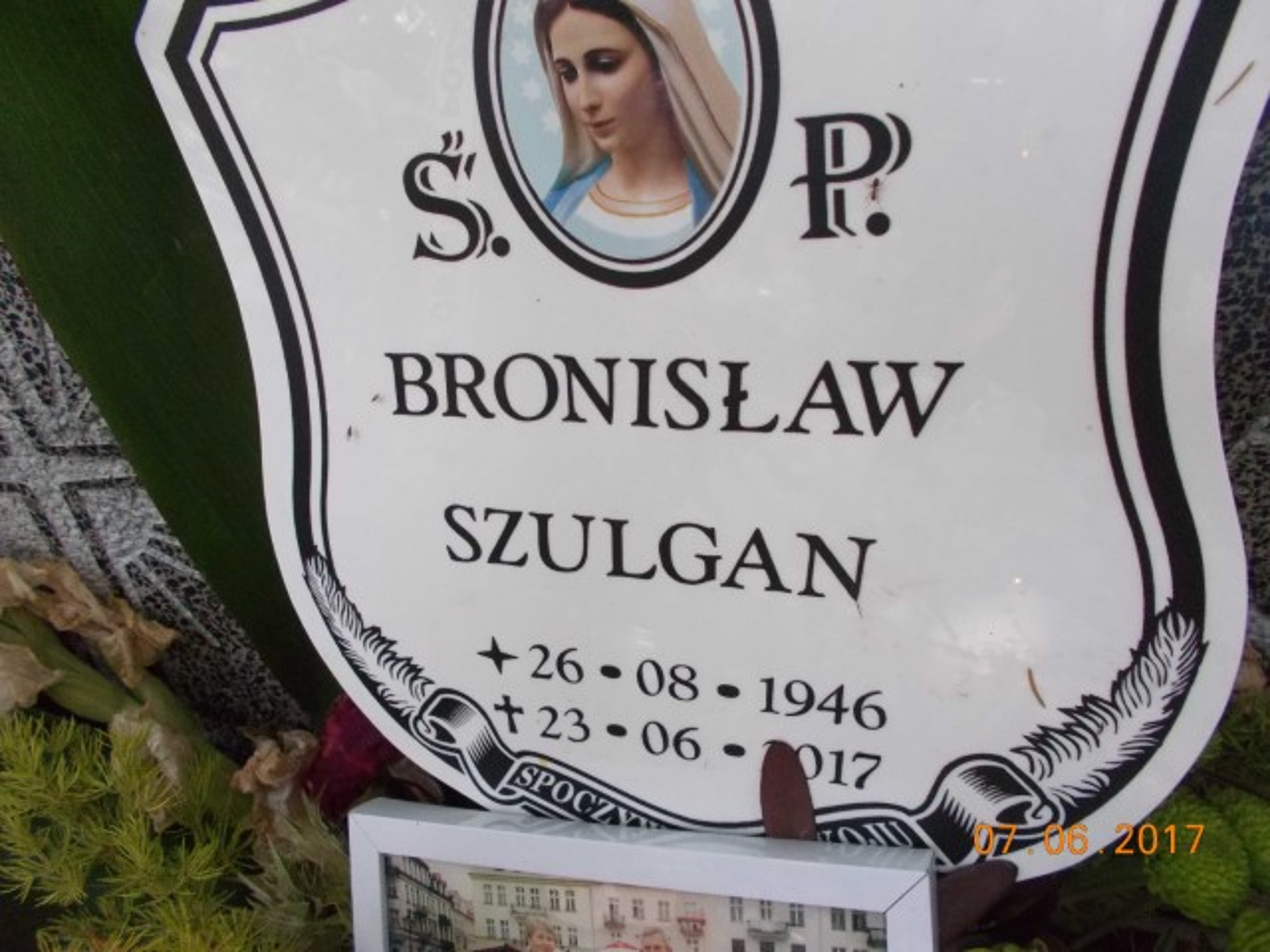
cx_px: 635
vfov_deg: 53.1
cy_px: 476
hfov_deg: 67.3
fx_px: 954
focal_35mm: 26
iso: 400
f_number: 3.2
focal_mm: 4.6
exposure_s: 1/200
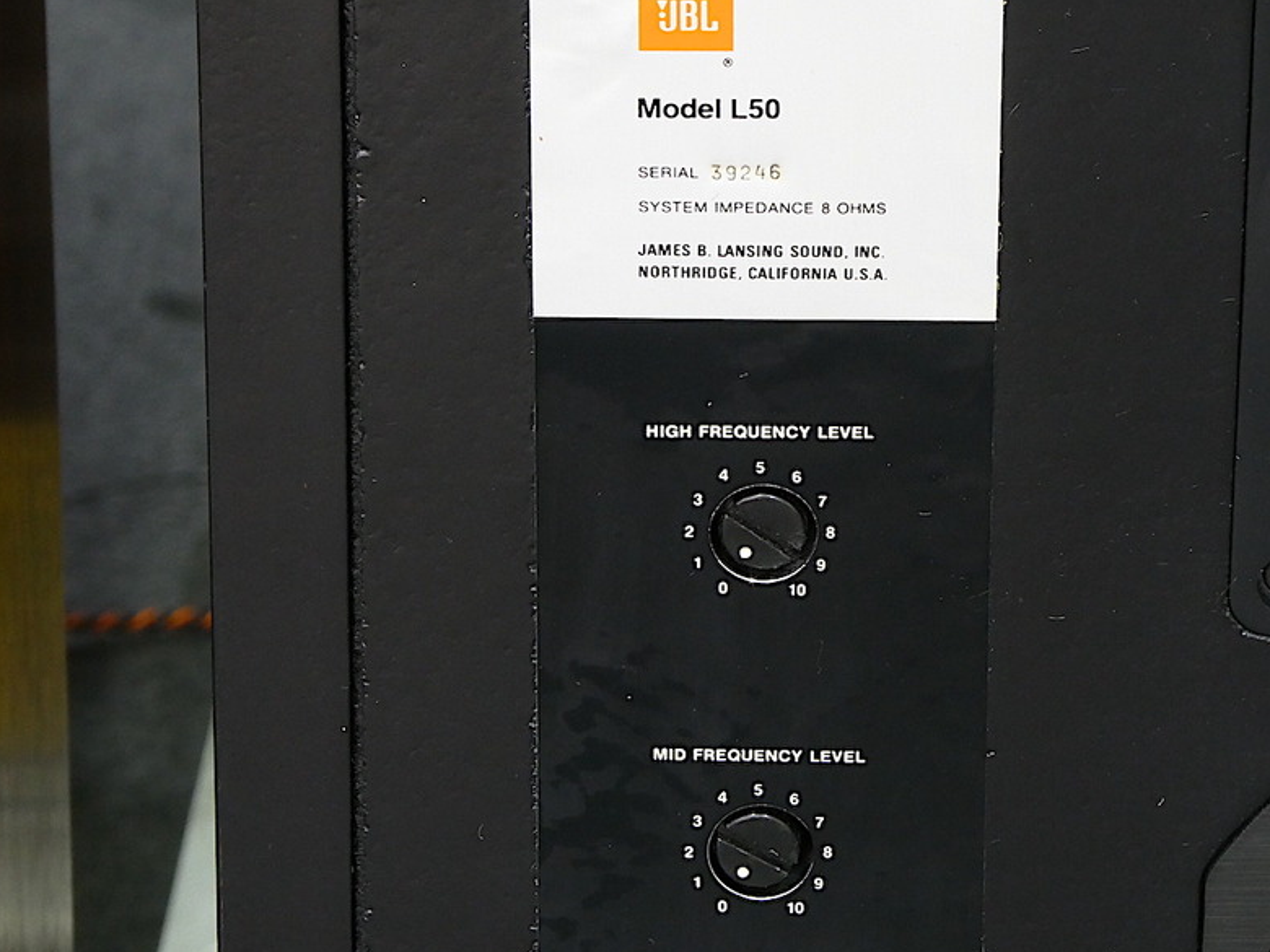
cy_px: 490
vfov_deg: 7.5
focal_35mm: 197
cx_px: 751
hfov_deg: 10.0
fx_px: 7228
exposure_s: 1/4
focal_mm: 28.7
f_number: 6.3
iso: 400
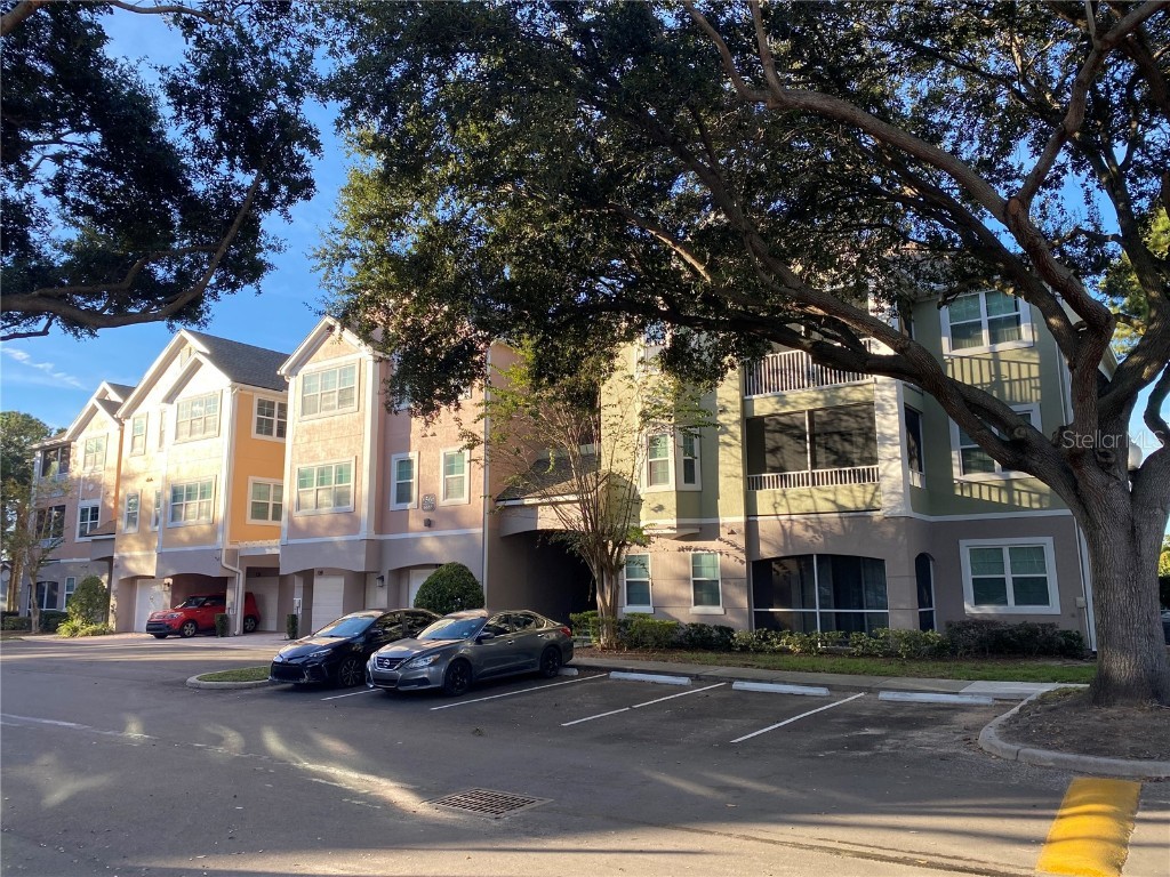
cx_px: 585
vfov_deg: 53.1
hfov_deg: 67.3
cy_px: 438
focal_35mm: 26
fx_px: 879
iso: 32
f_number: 1.8
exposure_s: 1/560
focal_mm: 4.25
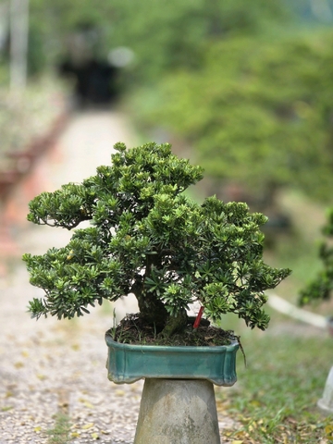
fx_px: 1475
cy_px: 222
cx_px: 166
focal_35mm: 115
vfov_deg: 17.1
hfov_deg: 12.9
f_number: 3.4
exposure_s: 1/333
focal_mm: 18.6
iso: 64
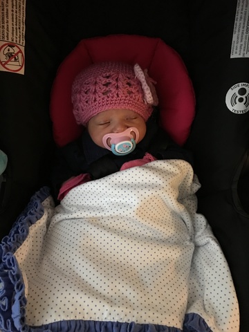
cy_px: 166
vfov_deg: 61.7
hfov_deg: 48.2
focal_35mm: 29
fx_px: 278
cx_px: 124
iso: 125
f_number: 2.2
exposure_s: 1/4
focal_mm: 4.15
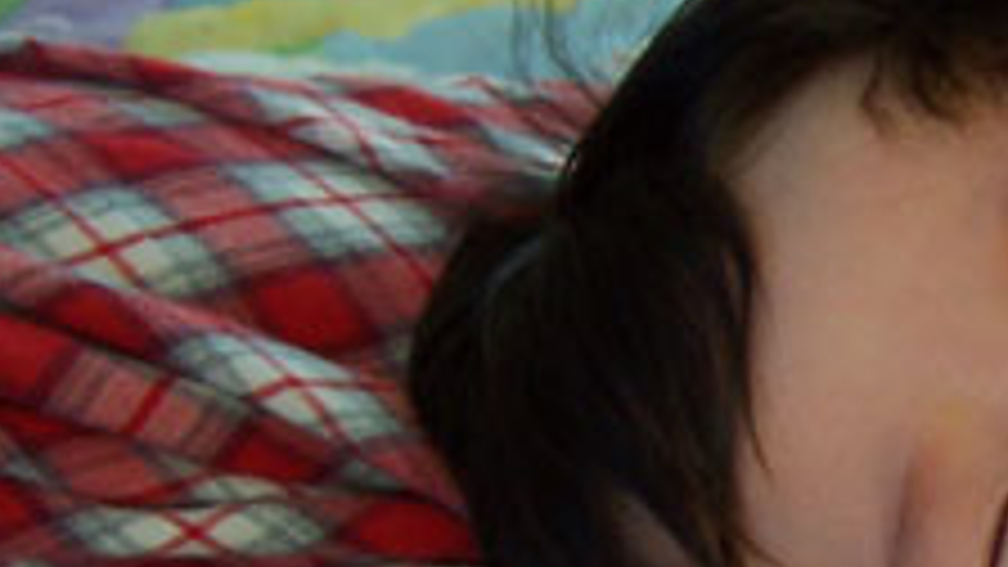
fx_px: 3368
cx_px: 1359
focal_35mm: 126
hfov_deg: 16.0
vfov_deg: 9.5
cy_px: 713
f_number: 2.8
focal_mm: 5.6
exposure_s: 1/90
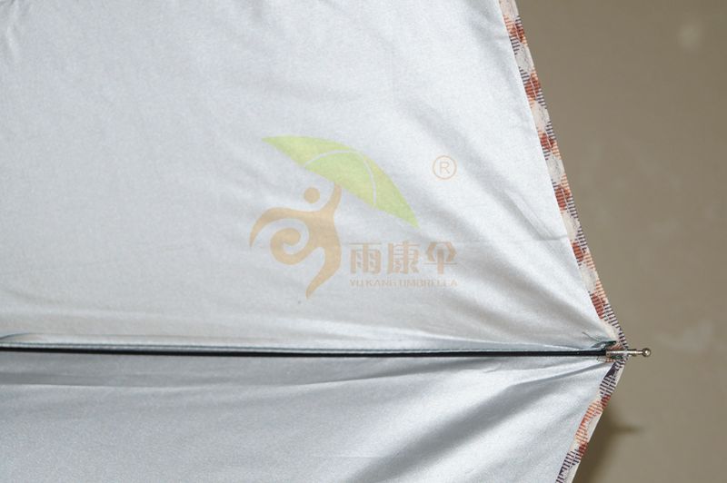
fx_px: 1665
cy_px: 242
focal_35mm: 82
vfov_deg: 16.5
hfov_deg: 24.6
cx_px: 364
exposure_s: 1/100
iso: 500
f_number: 5.6
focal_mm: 55
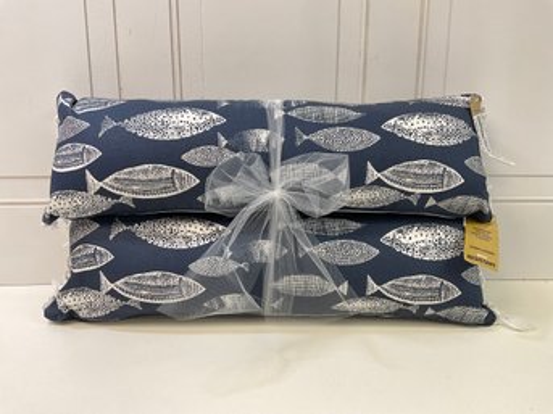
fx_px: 463
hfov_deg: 61.7
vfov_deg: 48.2
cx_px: 276
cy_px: 207
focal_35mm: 29
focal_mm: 3
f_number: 1.8
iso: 50
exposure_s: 1/60
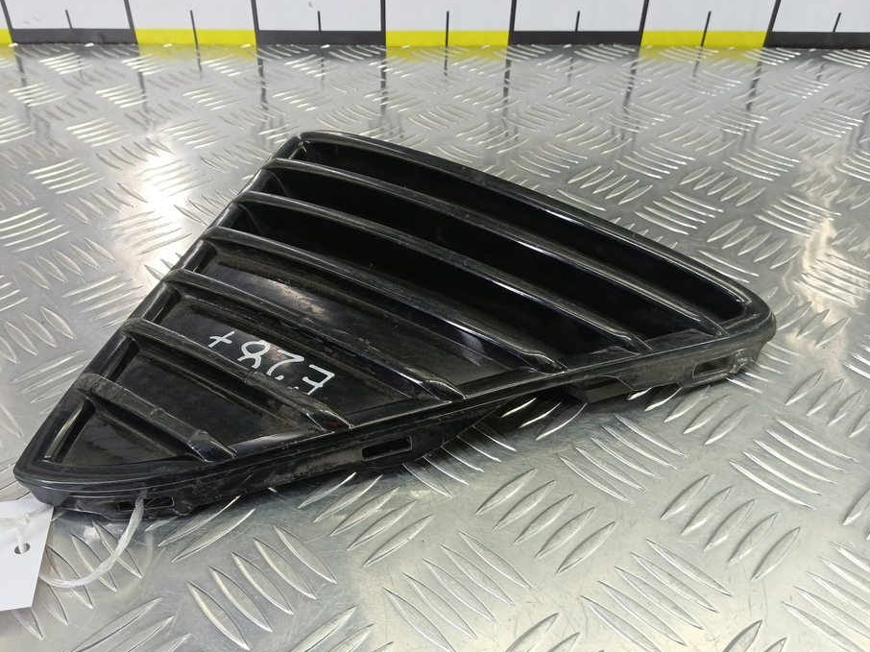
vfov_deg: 53.0
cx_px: 384
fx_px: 653
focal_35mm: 26
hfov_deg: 67.1
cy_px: 319
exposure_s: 1/50
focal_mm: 4.11
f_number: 1.6
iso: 160
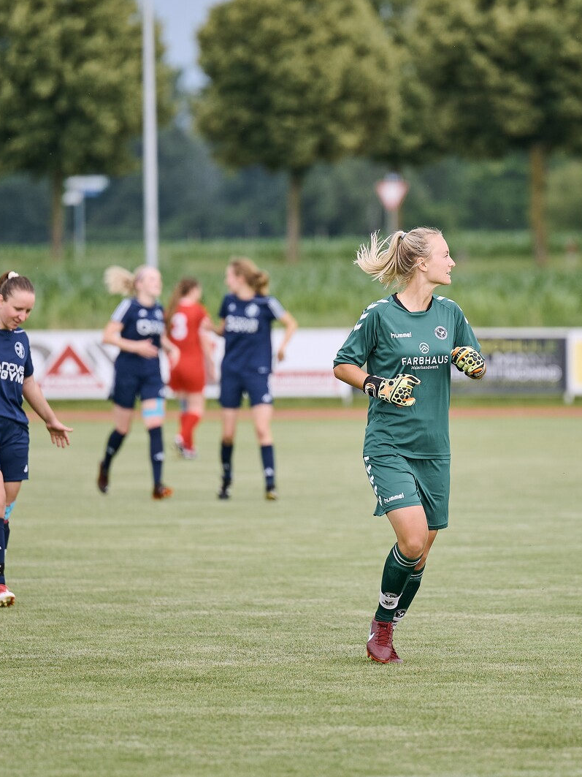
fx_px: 9731
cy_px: 388
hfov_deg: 3.4
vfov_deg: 4.6
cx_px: 412
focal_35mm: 434
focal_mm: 200
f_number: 2.8
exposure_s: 1/800
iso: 250
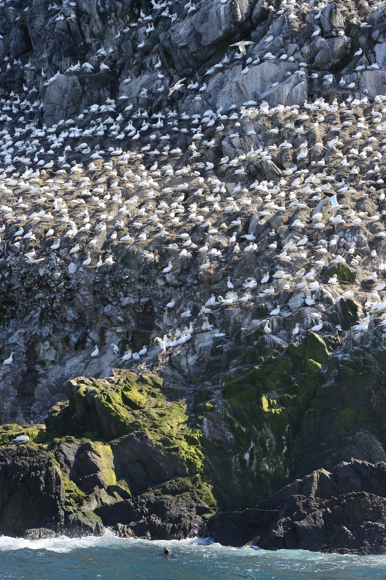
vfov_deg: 18.6
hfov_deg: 12.4
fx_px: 1771
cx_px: 193
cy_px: 290
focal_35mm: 110
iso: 400
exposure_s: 1/1600
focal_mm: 110
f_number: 5
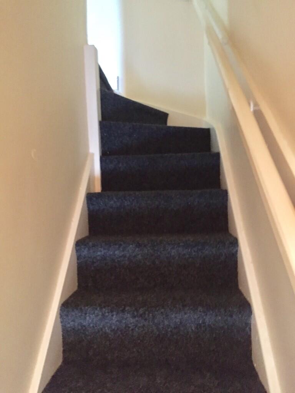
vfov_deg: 61.7
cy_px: 196
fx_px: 330
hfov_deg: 48.2
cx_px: 148
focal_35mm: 29
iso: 400
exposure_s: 1/17
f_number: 2.2
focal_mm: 4.15
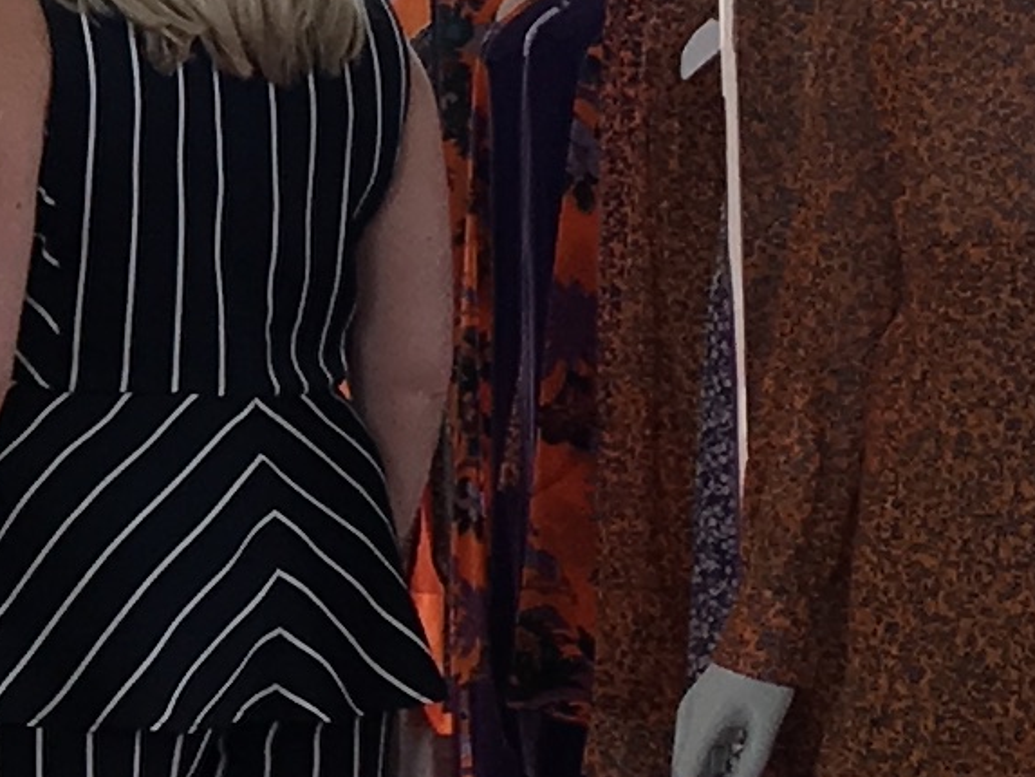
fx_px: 6101
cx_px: -1413
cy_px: 443
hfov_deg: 8.8
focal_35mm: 204
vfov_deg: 7.3
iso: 32
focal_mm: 4.15
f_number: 2.2
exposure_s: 1/100
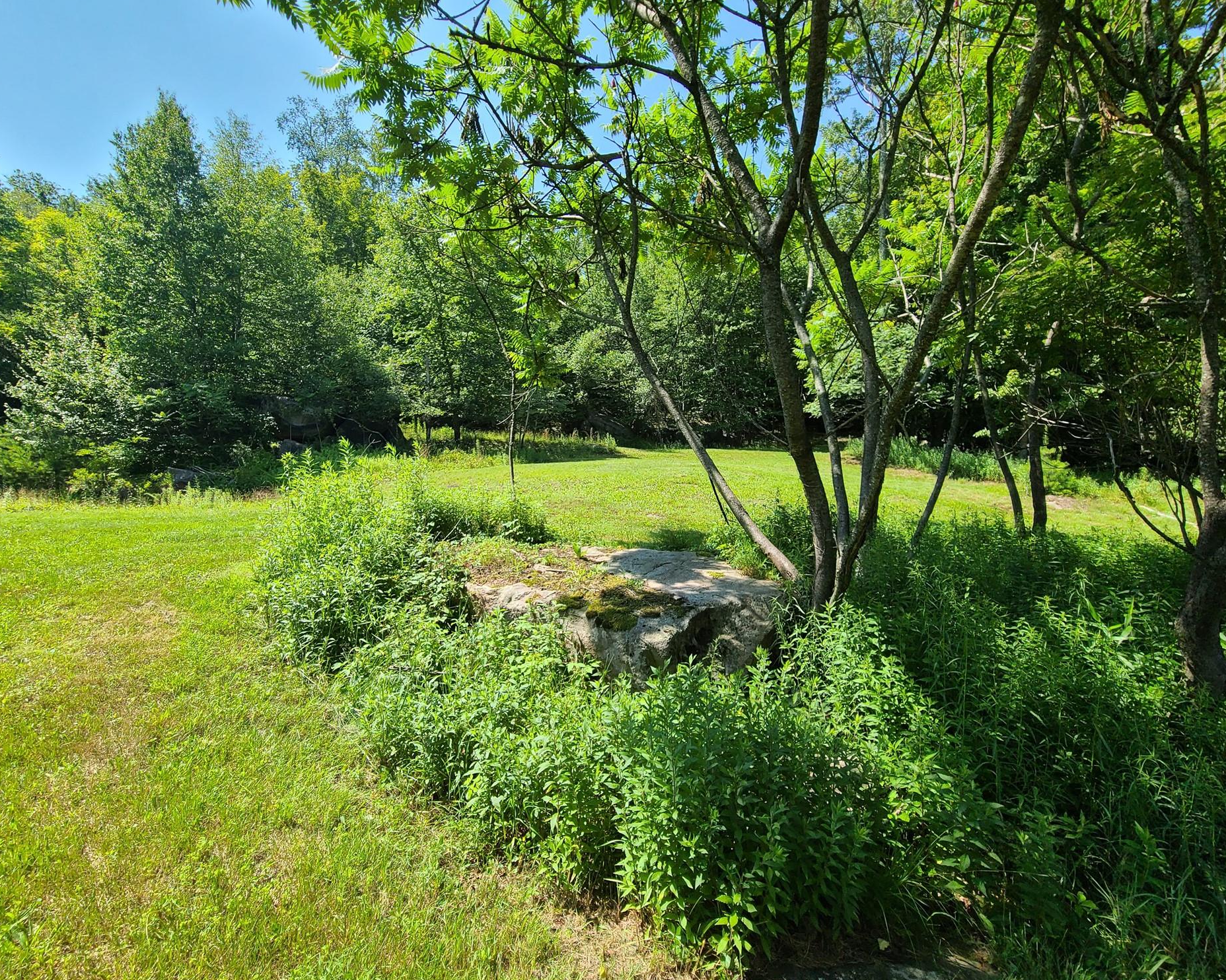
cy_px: 496
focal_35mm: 14
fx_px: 508
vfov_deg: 88.0
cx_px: 594
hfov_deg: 100.7
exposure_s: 1/805
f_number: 2.2
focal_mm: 2.2
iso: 50
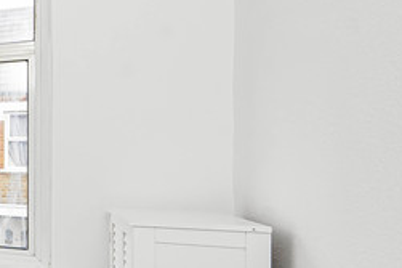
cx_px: -410
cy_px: 155
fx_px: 547
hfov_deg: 19.2
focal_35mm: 49
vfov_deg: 27.5
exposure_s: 1/50
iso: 320
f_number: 9
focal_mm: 12
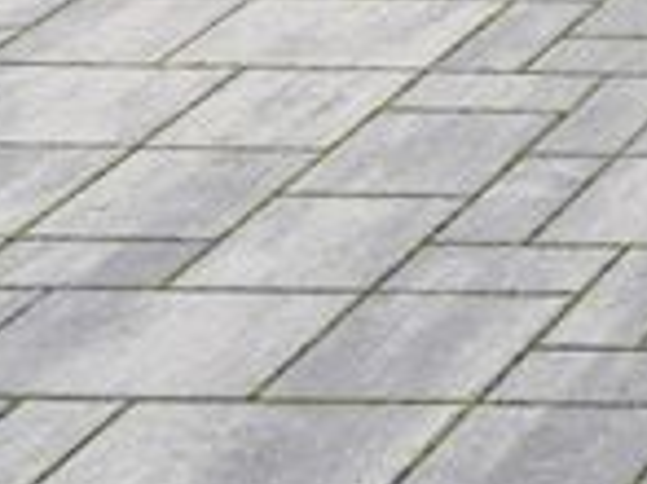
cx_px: 2077
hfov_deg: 8.6
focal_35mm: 181
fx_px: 3380
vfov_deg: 7.3
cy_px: -935
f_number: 4
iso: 100
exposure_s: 1/60
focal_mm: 27
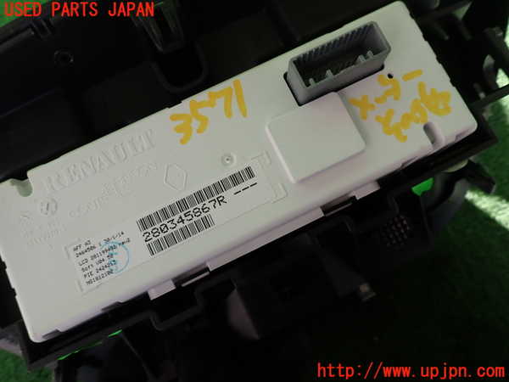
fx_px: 368
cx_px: 254
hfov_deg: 69.4
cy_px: 191
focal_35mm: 25
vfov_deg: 54.9
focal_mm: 4.5
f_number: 2.8
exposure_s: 1/200
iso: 100
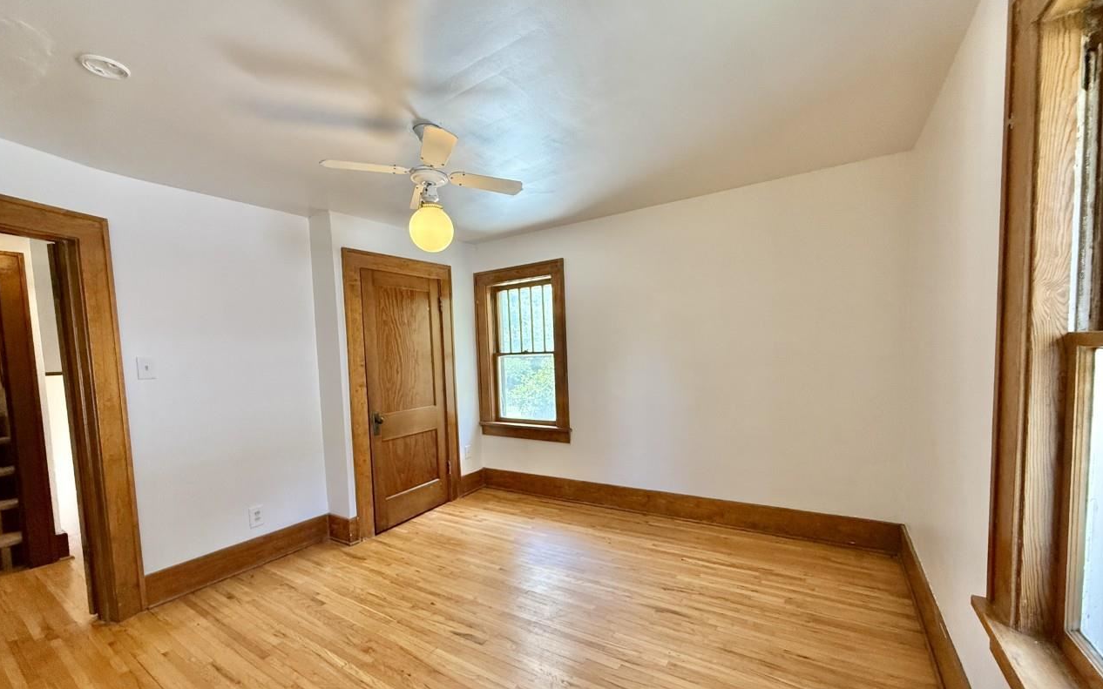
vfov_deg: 74.5
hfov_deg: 101.5
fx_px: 451
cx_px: 549
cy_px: 383
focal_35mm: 15
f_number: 2.2
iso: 320
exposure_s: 1/99
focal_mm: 2.22
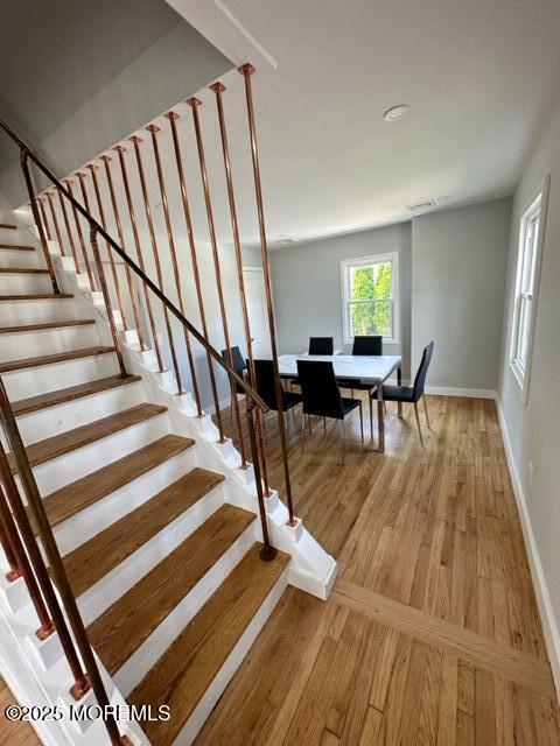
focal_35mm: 14
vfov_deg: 102.1
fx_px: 302
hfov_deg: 85.7
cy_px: 373
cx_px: 280
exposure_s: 1/120
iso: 100
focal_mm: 2.22
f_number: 2.2
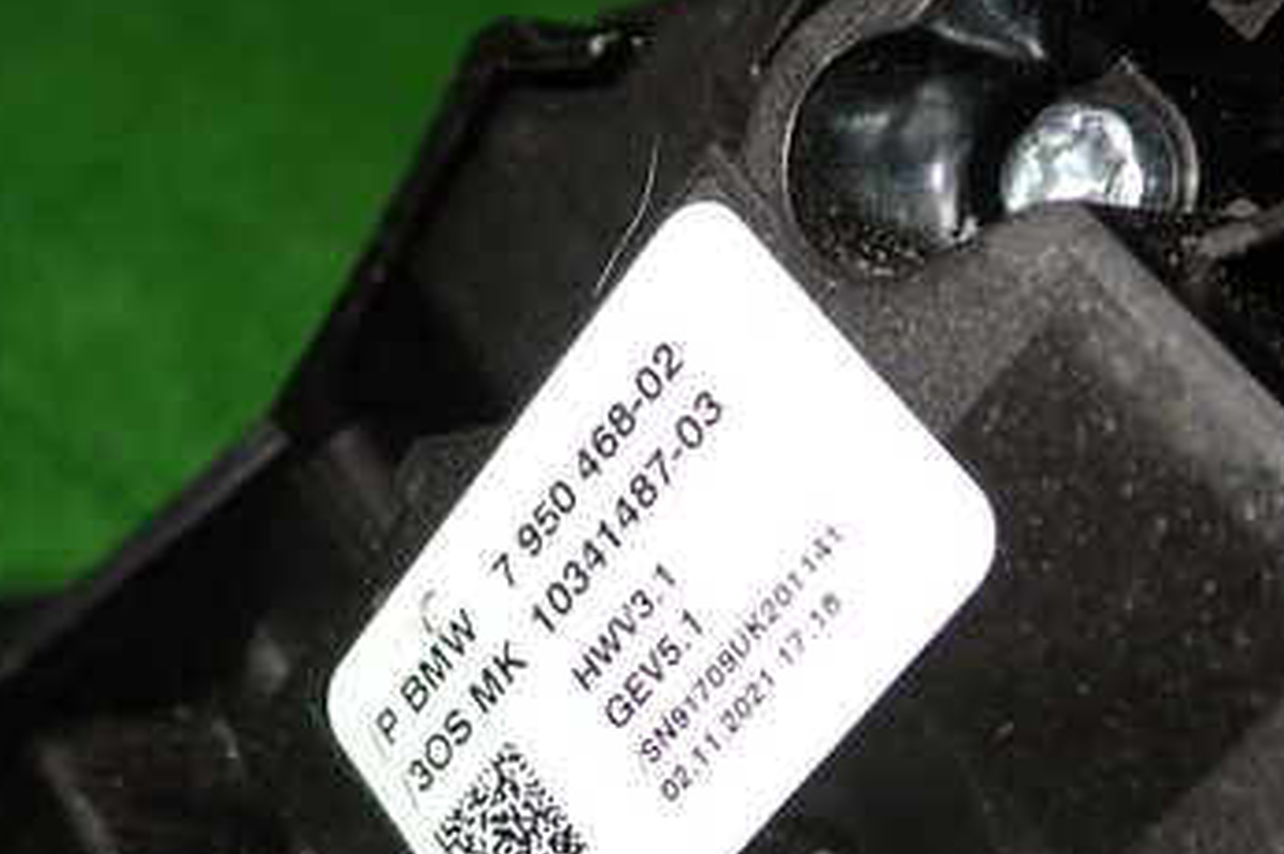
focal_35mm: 65
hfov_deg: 30.9
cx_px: 553
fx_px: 2316
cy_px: 642
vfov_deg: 20.7
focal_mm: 6.37
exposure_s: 1/40
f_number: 2.5
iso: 200
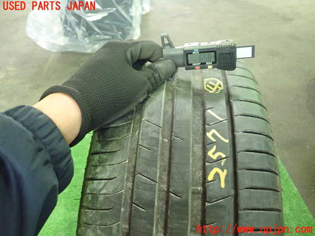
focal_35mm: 30
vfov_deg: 46.8
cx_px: 158
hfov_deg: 60.0
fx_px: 273
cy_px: 118
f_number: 2.3
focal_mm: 5.5
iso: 800
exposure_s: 1/50
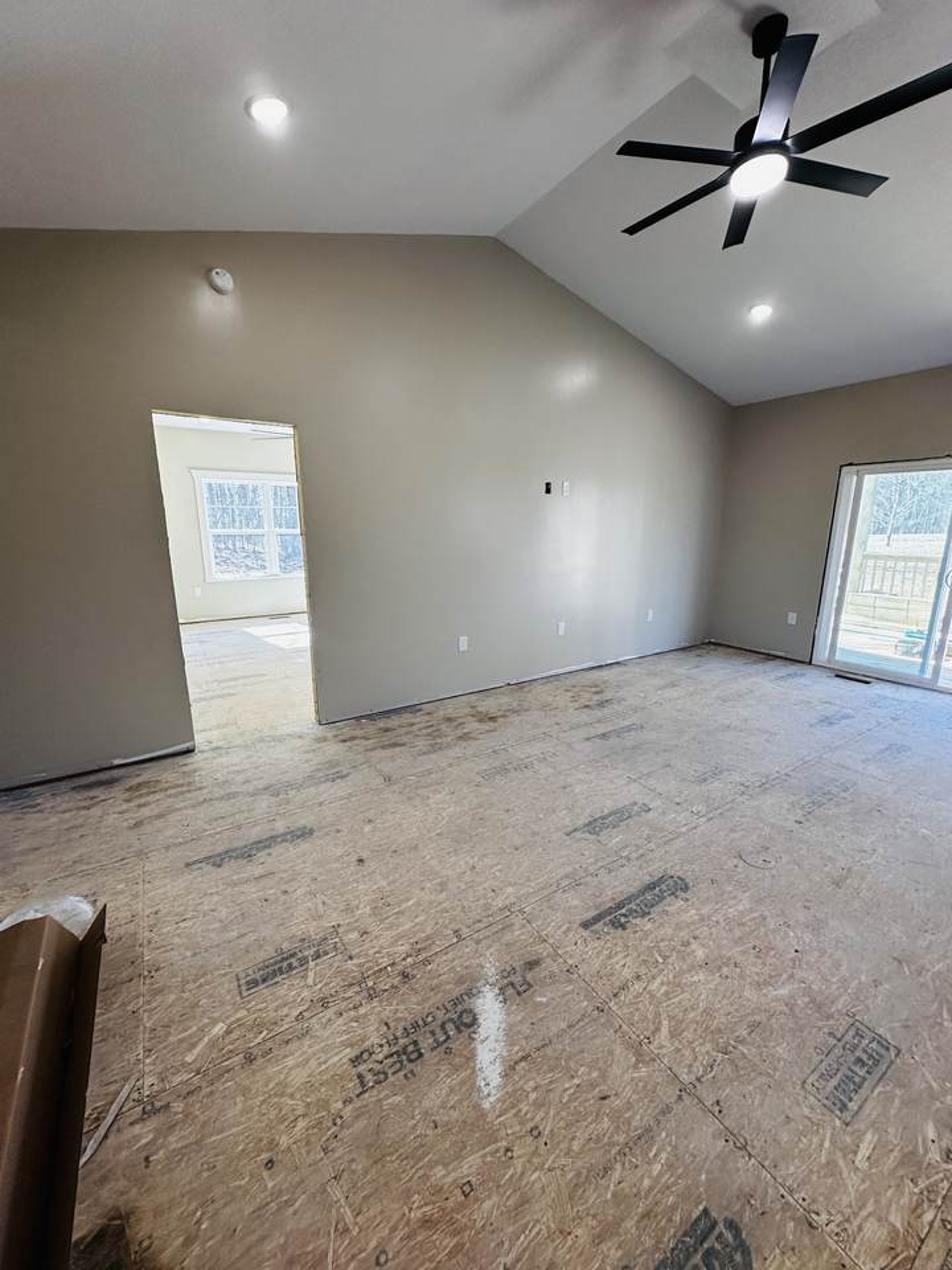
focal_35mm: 14
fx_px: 513
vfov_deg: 102.1
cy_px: 635
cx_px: 476
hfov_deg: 85.7
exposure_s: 1/120
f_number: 2.2
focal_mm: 2.22
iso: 125
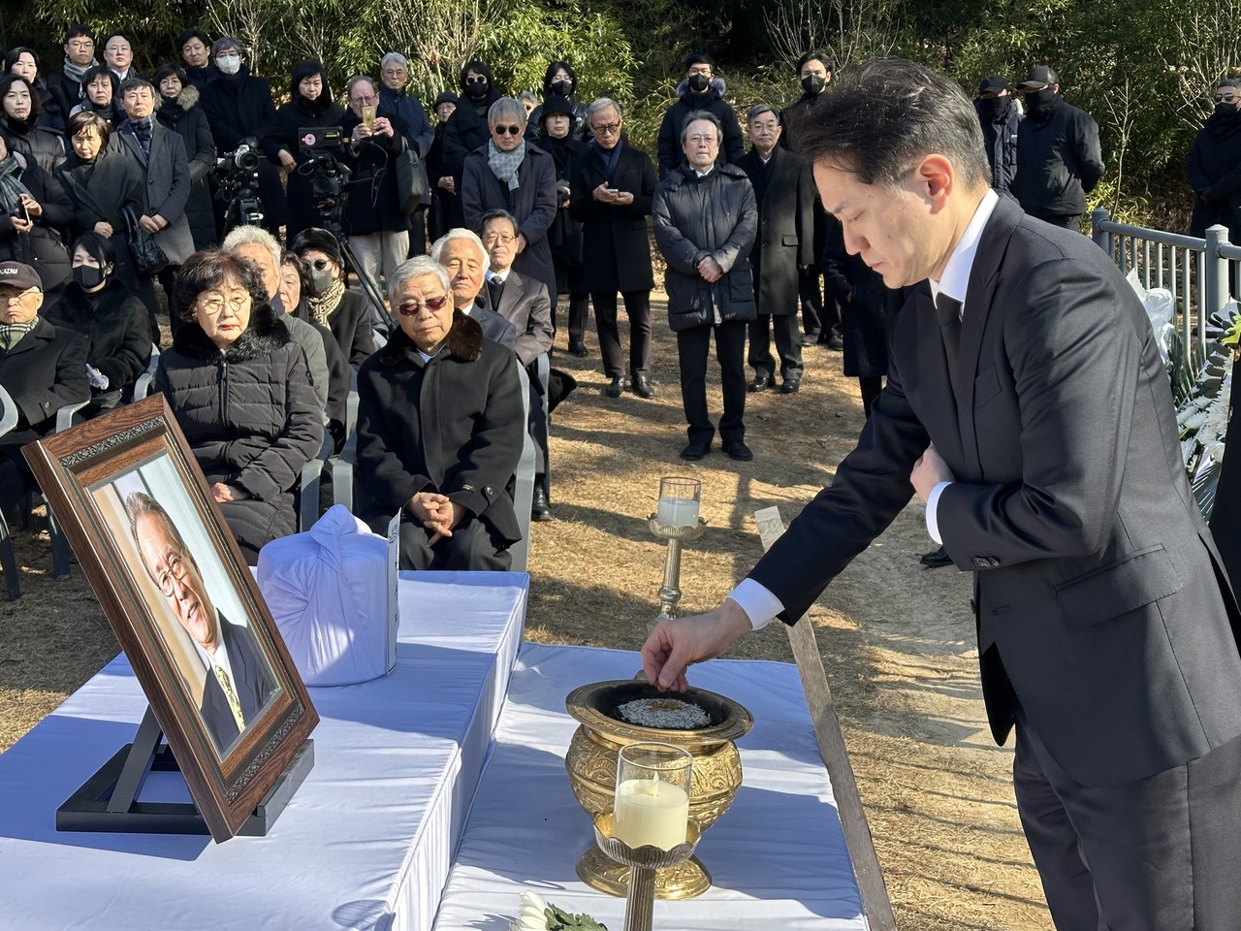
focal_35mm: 48
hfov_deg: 39.7
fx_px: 1721
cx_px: 620
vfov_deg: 30.3
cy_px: 466
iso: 64
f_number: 1.78
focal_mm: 6.86
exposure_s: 1/1242
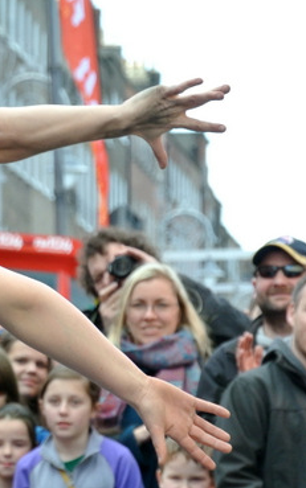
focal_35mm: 442
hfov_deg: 3.0
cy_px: 346
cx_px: -174
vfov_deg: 4.8
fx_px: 5891
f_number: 5.6
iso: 400
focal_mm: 74.3
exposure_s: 1/250
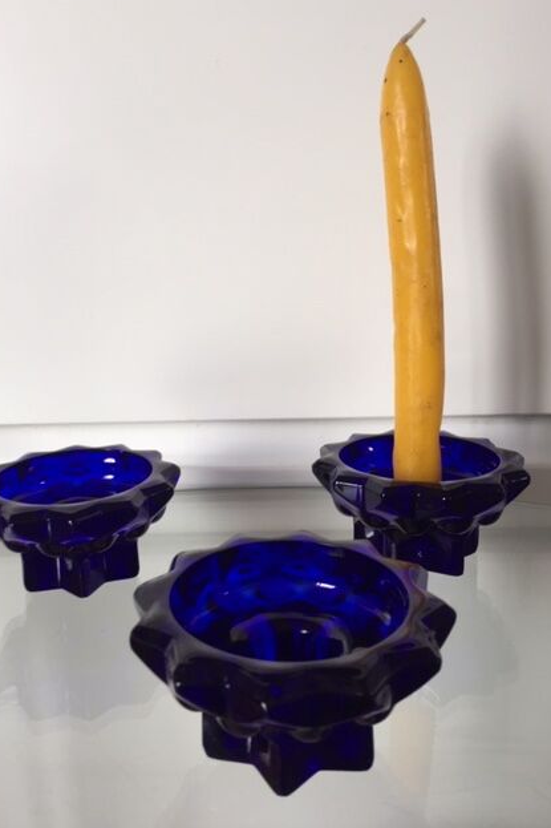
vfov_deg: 60.3
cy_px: 404
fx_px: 712
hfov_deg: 42.2
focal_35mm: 31
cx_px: 239
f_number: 2.2
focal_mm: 4.15
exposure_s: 1/100
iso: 50
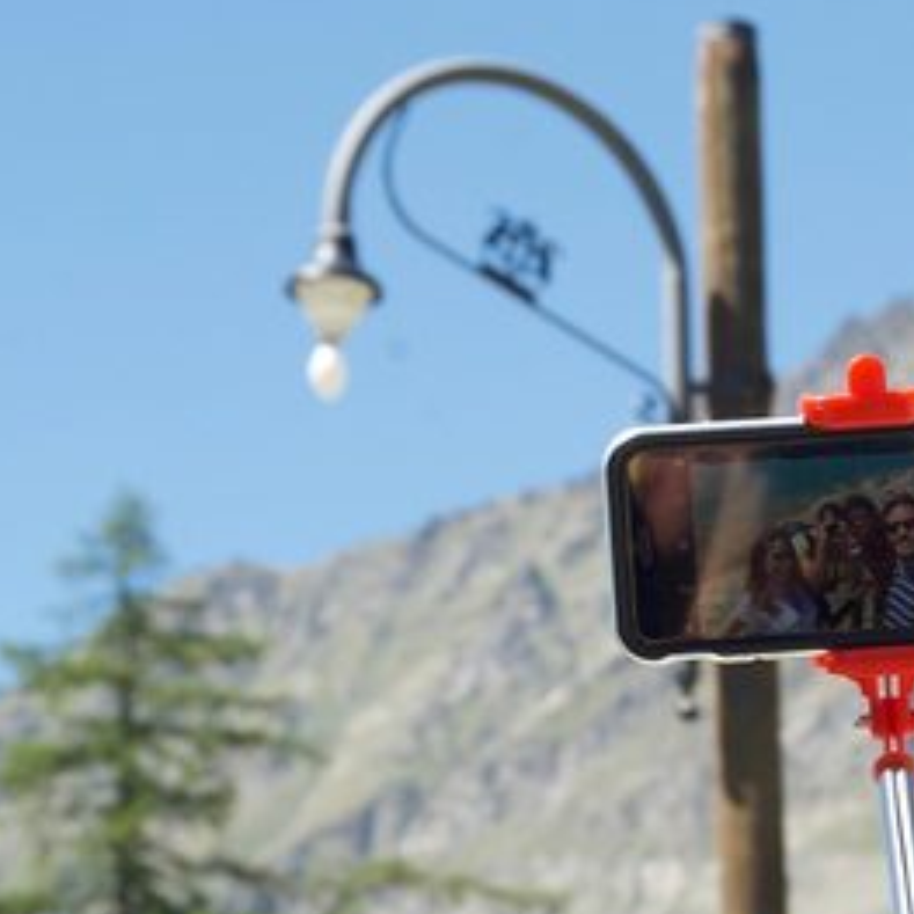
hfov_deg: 10.9
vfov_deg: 10.9
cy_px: 551
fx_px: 4779
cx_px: 838
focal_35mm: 160
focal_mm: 55
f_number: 9
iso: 100
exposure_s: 1/80
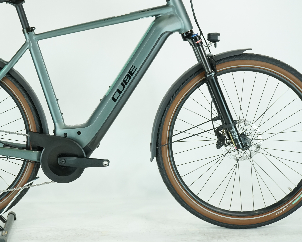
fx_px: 760
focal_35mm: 85
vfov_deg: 18.0
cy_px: 87
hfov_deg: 22.4
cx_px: 101
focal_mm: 57
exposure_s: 1/200
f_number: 5.6
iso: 1600
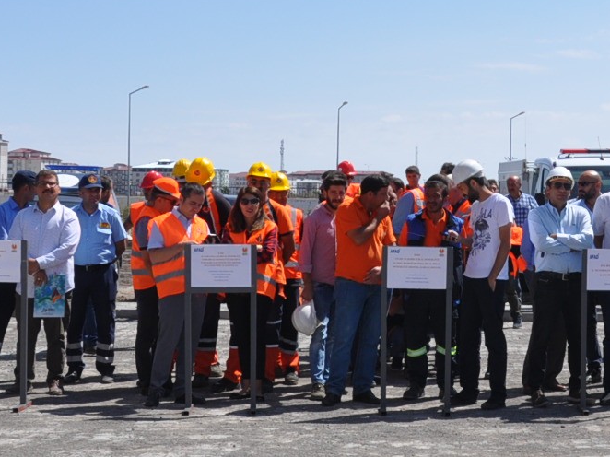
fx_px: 1480
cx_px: 525
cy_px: 201
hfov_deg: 22.8
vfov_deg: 17.6
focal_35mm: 84
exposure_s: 1/400
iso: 200
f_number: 10
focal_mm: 18
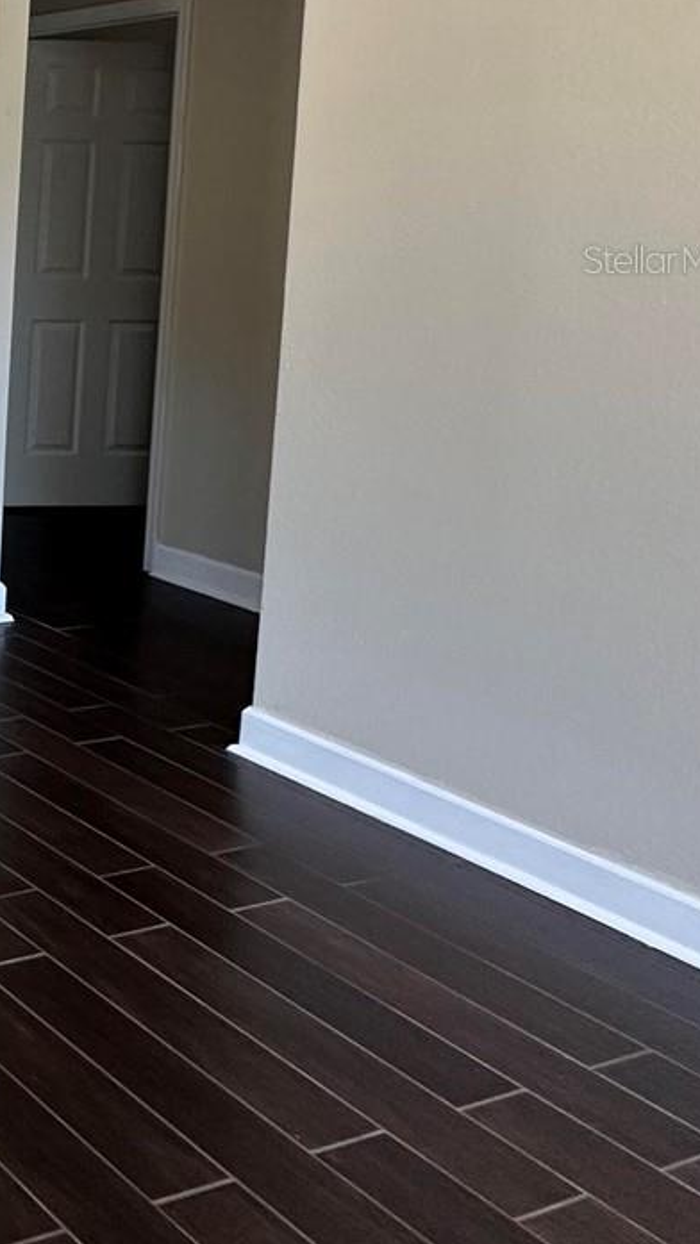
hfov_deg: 19.6
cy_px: 259
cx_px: -677
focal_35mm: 35
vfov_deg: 53.1
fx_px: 1155
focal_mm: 2.22
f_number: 2.2
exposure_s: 1/99
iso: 125
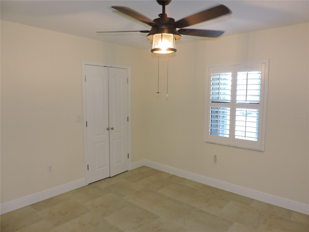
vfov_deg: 56.8
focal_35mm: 24
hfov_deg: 71.6
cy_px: 116
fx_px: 214
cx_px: 154
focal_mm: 4.3
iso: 400
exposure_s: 1/40
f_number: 3
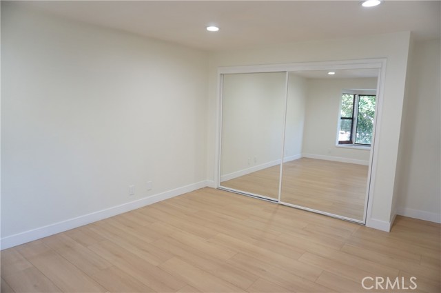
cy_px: 146
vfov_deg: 53.0
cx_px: 220
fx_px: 294
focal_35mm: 24
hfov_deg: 73.8
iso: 320
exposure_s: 1/60
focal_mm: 16
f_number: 3.5
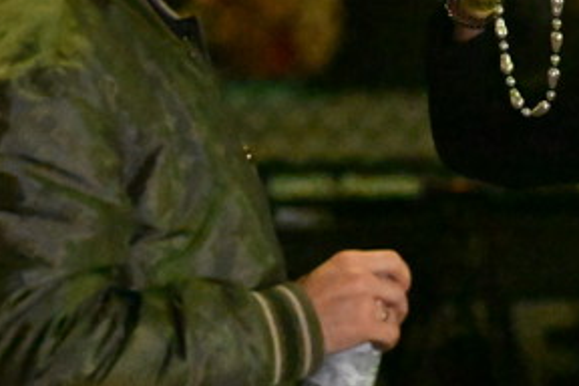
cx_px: 487
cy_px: 44
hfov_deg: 5.5
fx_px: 6047
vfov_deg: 3.7
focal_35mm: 376
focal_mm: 105
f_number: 2.8
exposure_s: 1/125
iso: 32000
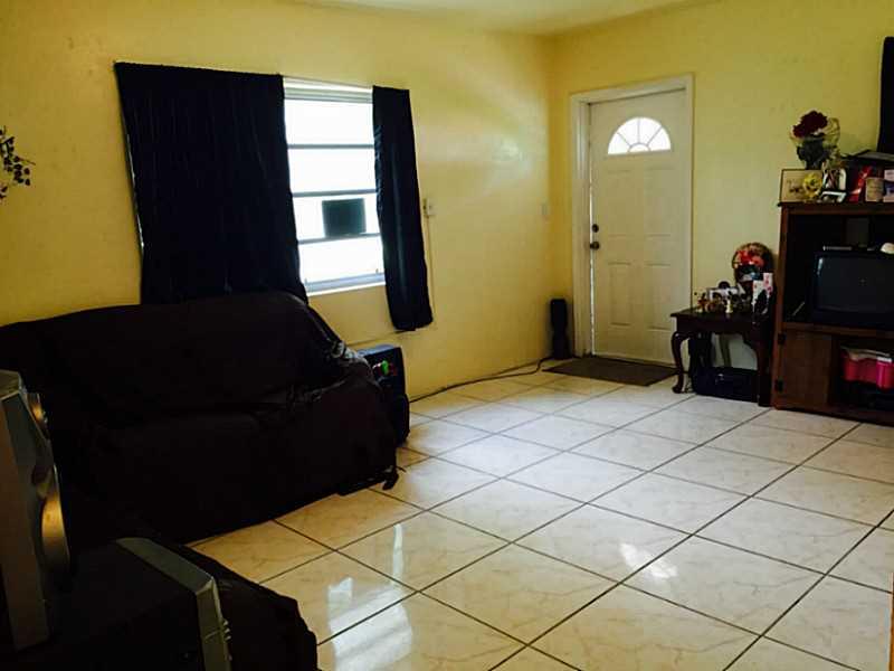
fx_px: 749
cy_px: 336
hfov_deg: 61.7
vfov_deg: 48.2
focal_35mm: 29
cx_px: 447
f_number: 2.2
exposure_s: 1/15
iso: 50
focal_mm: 4.15
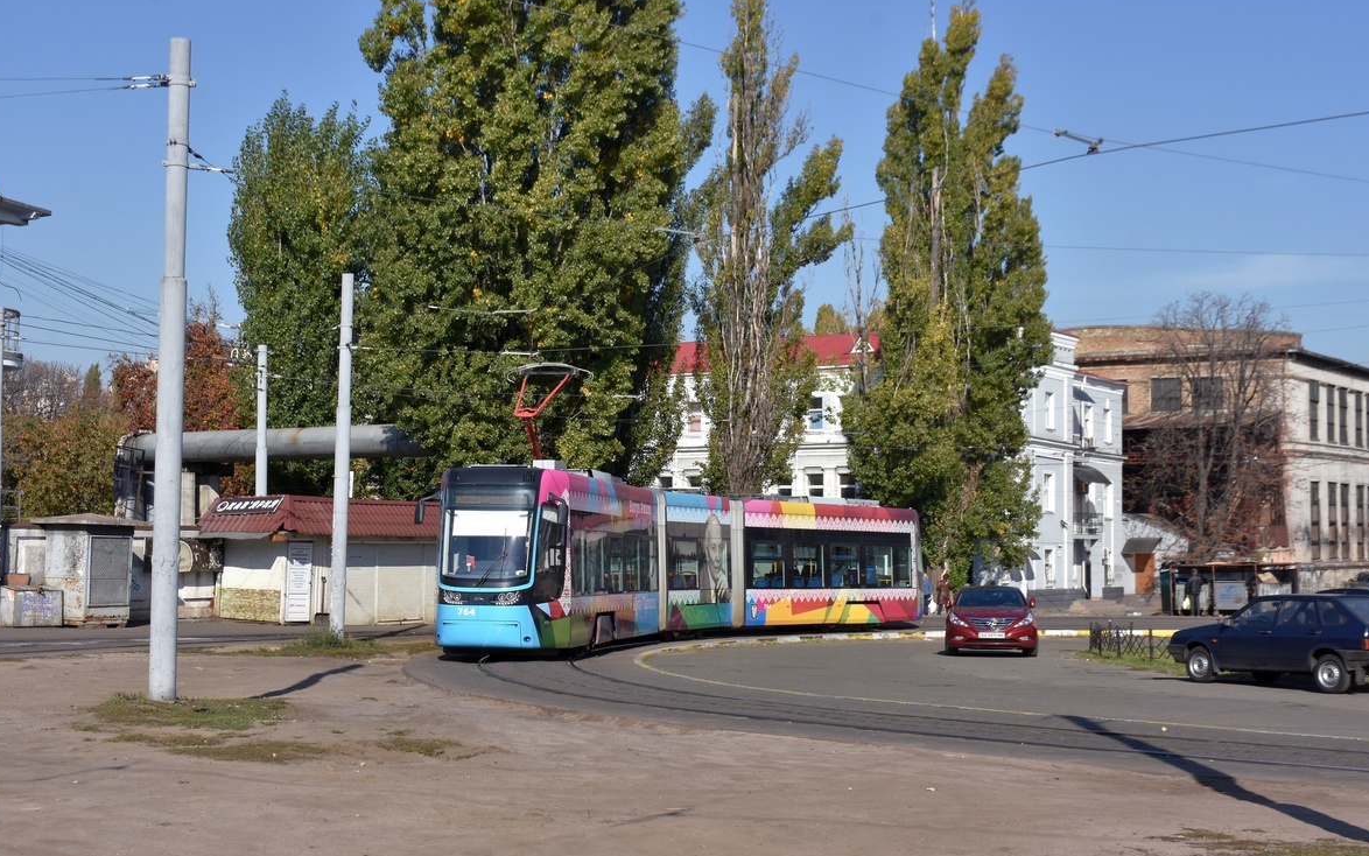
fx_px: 1866
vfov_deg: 25.8
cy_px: 416
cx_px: 686
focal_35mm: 50
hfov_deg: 40.3
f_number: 10
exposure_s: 1/400
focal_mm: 32
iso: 160
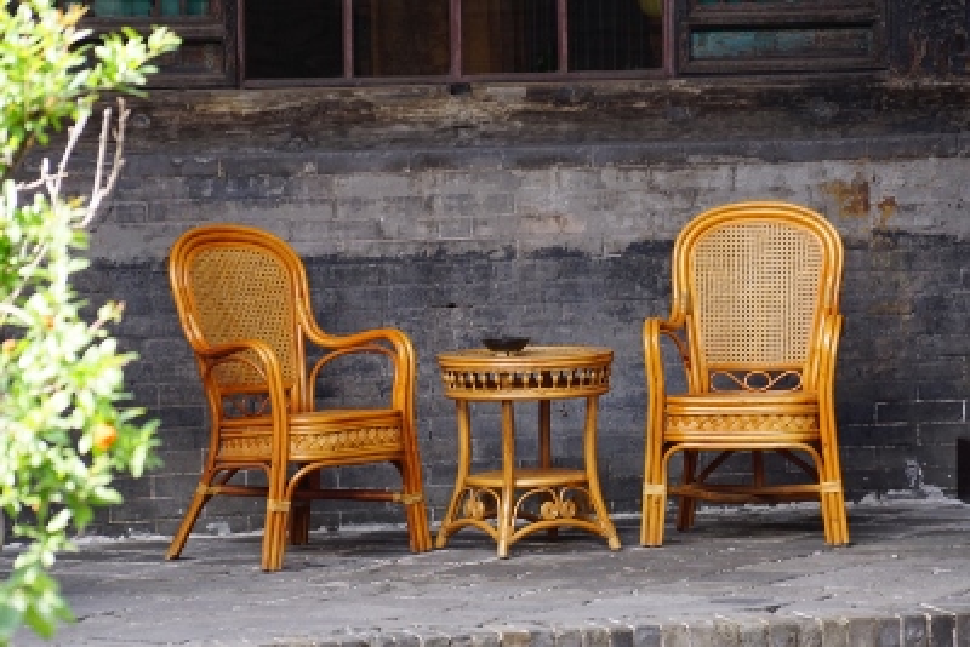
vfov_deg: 6.8
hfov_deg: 10.2
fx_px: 5458
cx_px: 485
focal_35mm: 202
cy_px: 324
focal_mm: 135
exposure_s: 1/250
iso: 640
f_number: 5.6
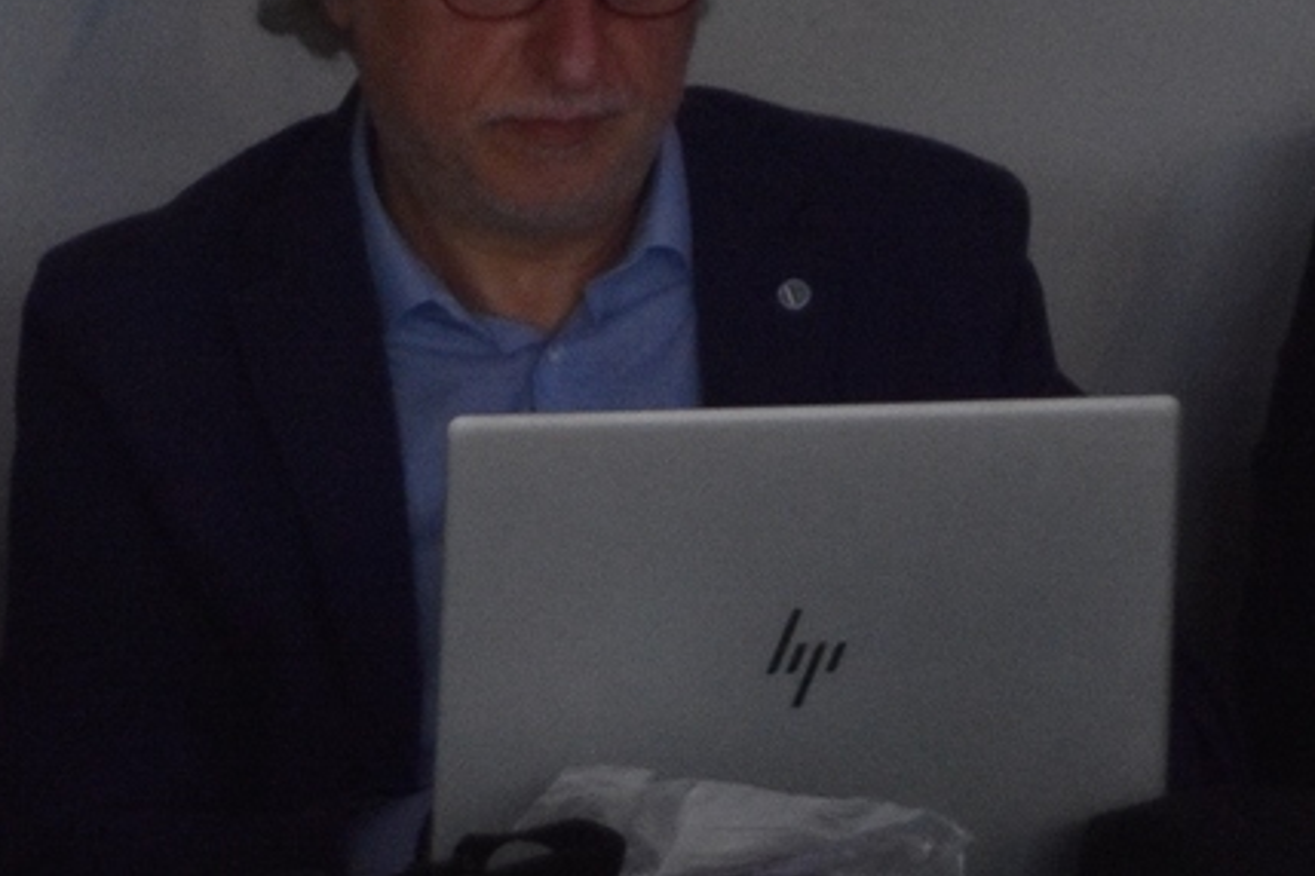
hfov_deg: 3.3
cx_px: 509
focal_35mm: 617
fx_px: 22536
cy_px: 515
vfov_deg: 2.2
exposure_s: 1/160
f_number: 5.6
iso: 1250
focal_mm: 98
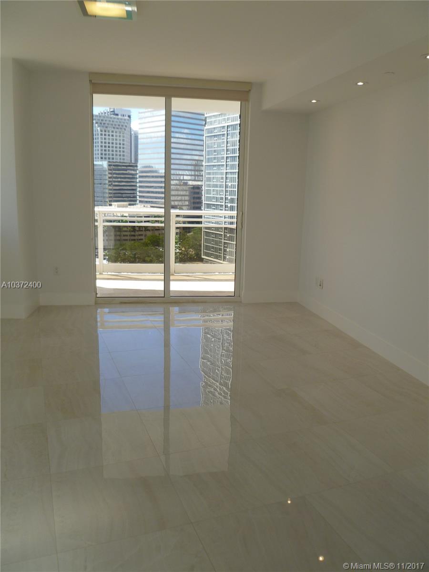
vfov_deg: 63.4
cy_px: 286
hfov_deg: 49.7
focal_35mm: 28
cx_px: 214
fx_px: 463
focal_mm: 5
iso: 80
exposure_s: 1/160
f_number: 3.3
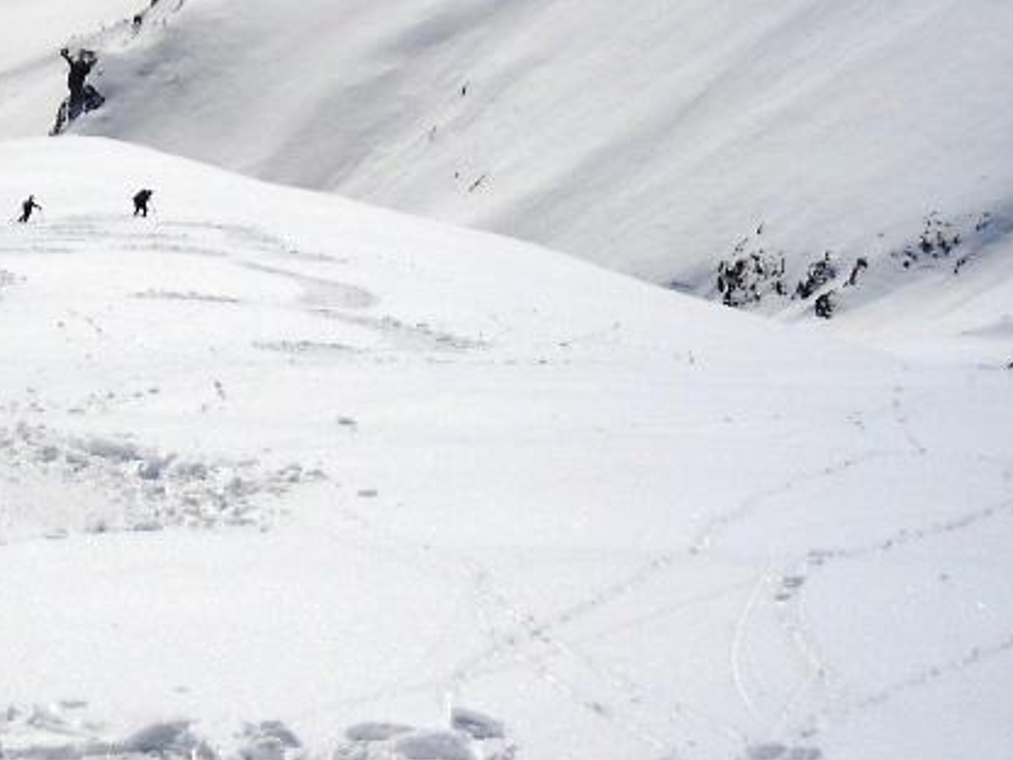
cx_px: 46
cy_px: 253
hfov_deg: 14.6
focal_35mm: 133
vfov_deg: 11.1
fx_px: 3892
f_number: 6.6
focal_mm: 8.85
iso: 64
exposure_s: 1/1500
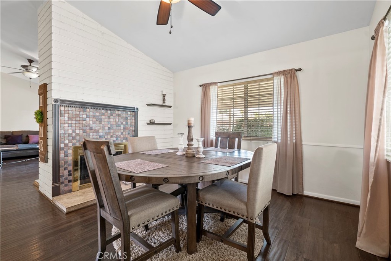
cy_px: 130
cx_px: 196
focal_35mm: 16
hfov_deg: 96.7
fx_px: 174
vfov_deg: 73.8
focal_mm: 16
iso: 250
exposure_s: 1/1.67
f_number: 6.3
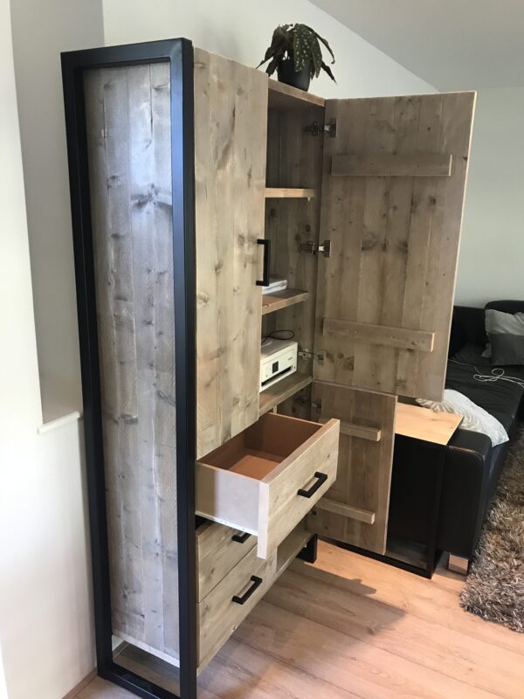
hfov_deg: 49.7
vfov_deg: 63.4
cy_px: 350
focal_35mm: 28
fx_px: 565
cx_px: 262
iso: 100
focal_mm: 3.99
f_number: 1.8
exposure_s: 1/17
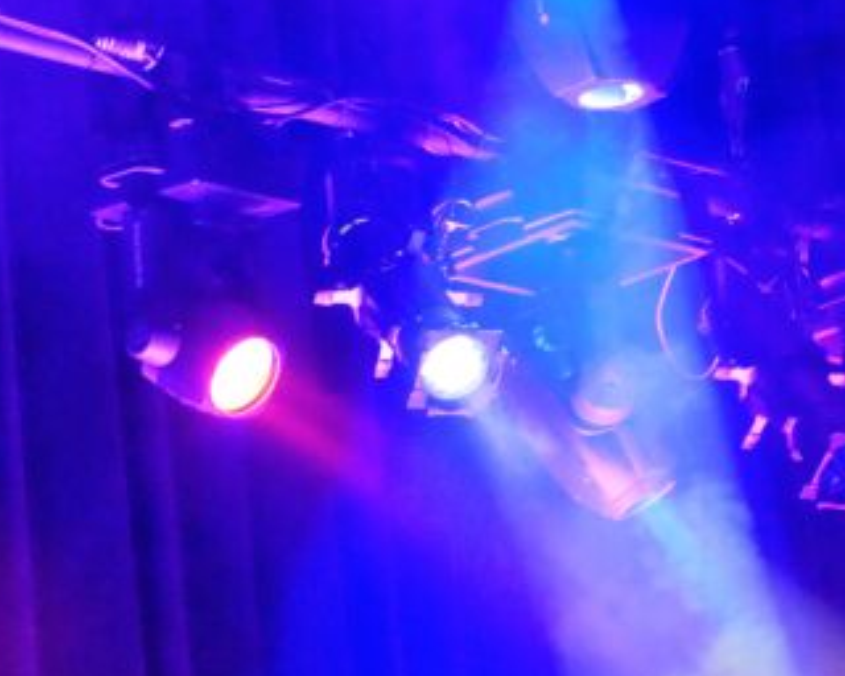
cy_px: 57
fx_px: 7027
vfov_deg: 5.5
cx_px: 211
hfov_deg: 6.9
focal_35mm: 281
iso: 4000
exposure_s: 1/50
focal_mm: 60
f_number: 2.8
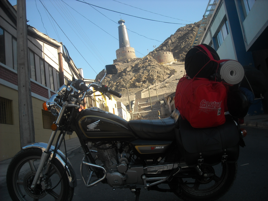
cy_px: 100
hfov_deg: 52.6
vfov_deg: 40.7
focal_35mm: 35
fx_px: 271
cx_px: 134
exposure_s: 1/569
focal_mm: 5.7
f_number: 2.8
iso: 64
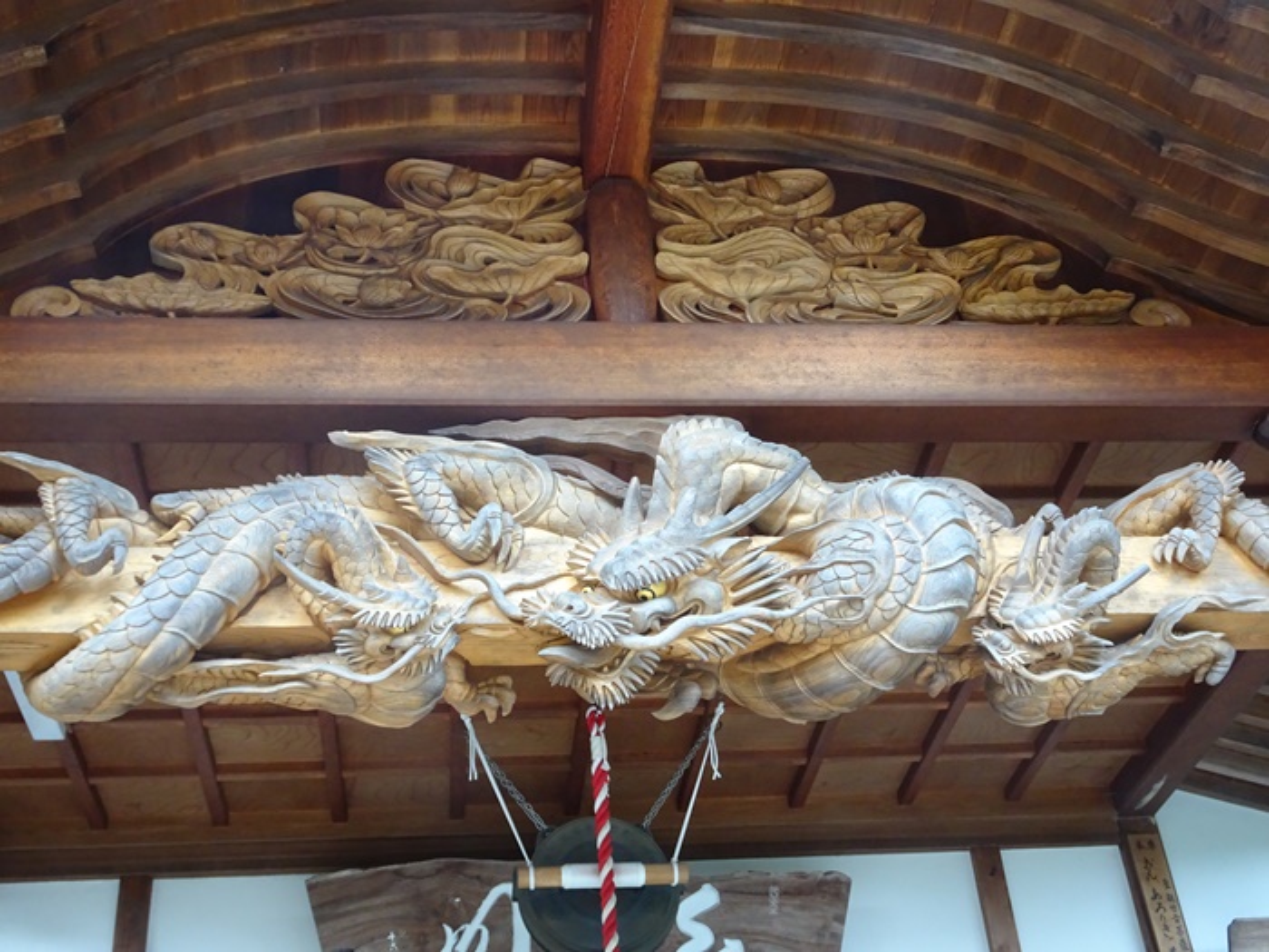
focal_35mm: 43
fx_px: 1576
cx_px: 634
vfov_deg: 33.6
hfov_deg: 43.9
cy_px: 476
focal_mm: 7.3
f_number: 4.5
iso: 400
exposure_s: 1/50
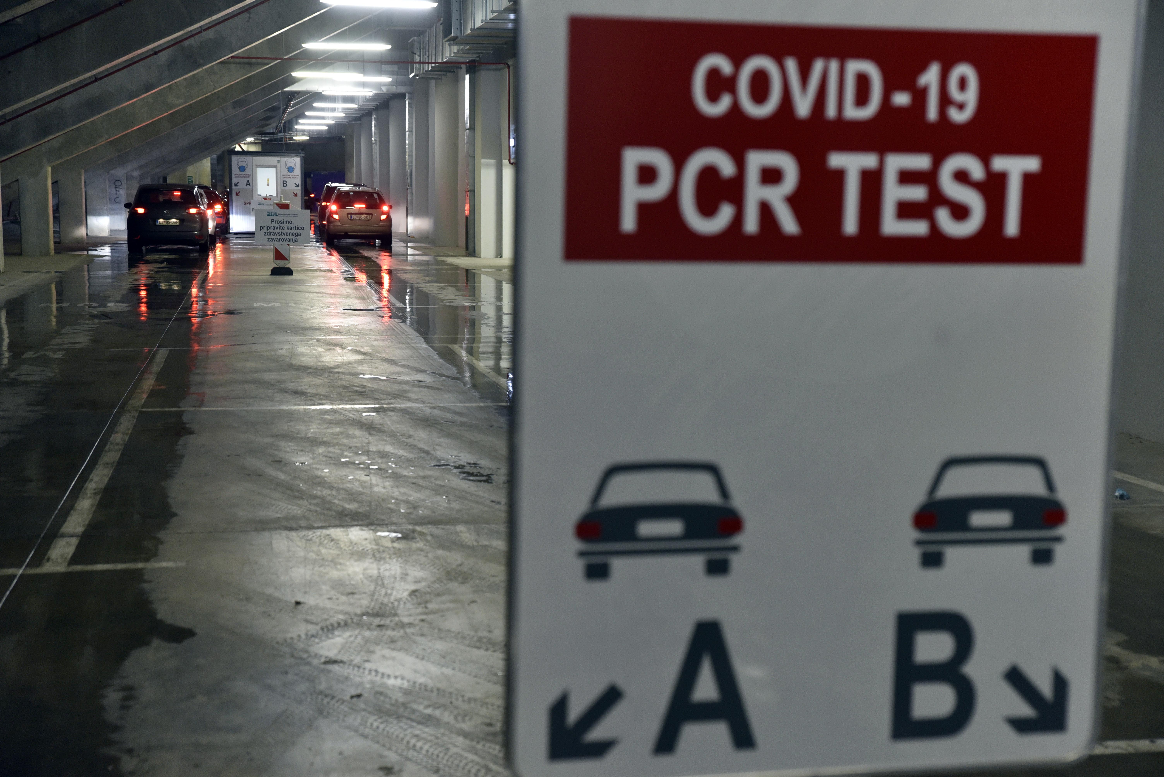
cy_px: 388
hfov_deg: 38.2
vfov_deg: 26.0
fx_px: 1682
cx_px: 582
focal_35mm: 52
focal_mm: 52
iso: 1600
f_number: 3.5
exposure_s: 1/60
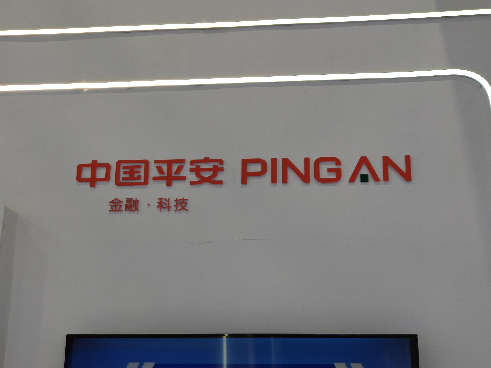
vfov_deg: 24.8
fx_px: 837
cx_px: 246
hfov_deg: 32.7
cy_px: 184
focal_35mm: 59
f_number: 2.2
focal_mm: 6.22
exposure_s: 1/100
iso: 108
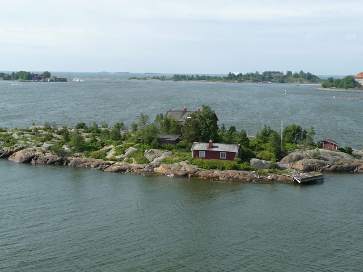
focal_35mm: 55
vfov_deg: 26.6
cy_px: 136
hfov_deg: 34.9
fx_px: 577
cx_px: 182
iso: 100
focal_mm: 9.3
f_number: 4.3
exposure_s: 1/640
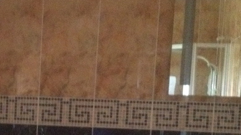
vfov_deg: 11.8
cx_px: 4
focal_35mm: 101
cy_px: 151
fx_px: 645
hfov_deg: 20.5
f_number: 2.4
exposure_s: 1/17
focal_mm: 4.28
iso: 800
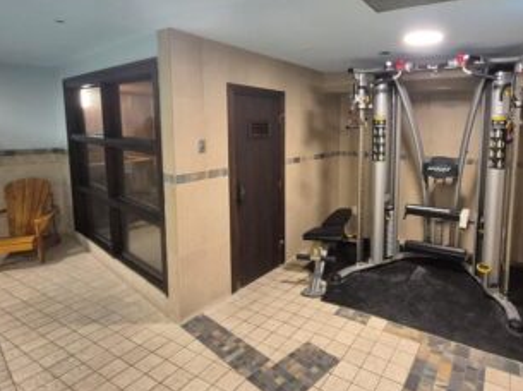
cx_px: 324
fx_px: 317
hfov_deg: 77.8
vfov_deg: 63.0
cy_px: 165
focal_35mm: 21
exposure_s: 1/60
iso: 800
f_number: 2.2
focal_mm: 1.74
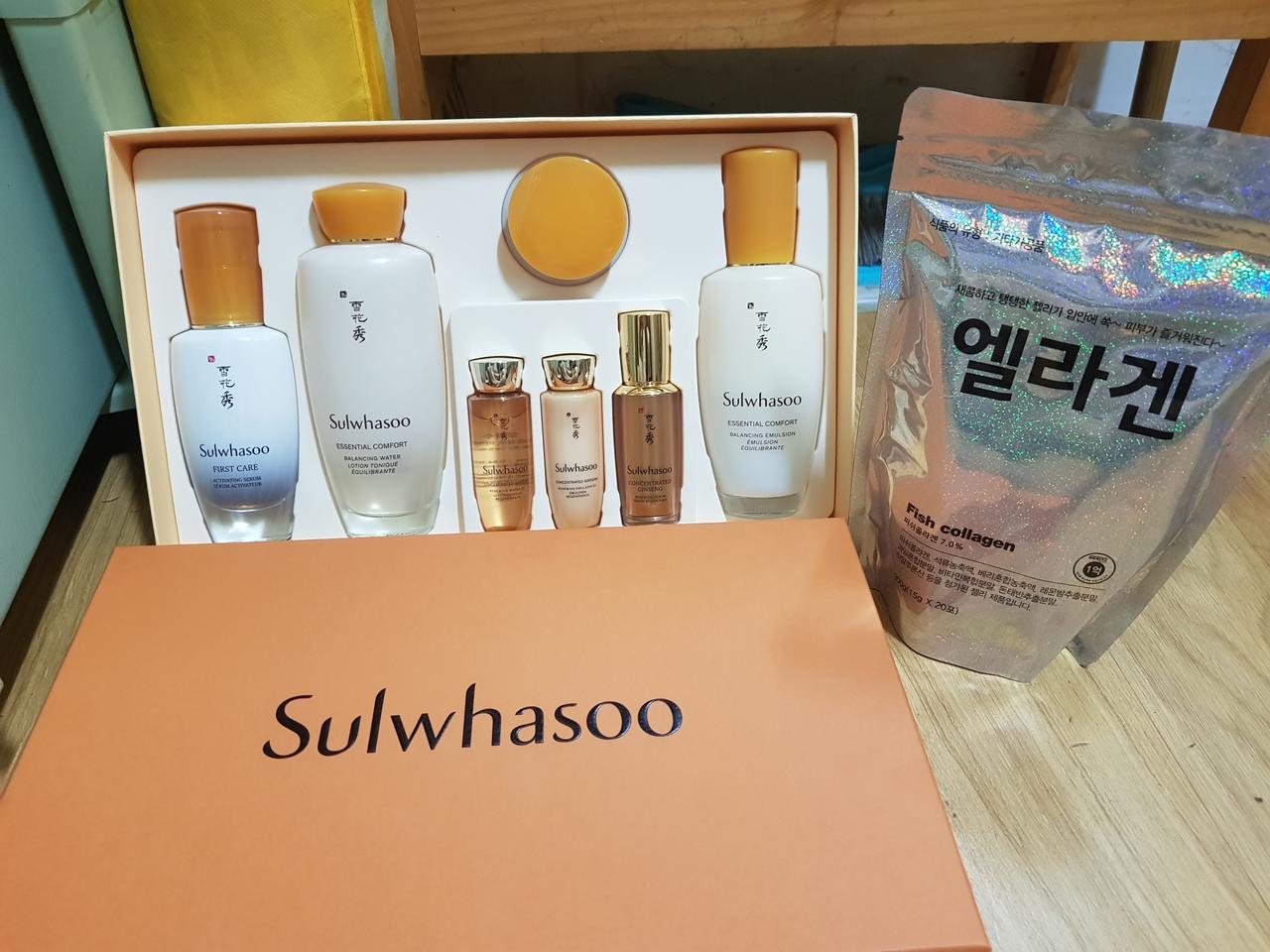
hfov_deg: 67.3
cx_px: 635
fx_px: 954
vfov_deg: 53.1
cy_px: 476
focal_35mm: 26
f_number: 1.7
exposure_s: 1/20
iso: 200
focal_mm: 4.3
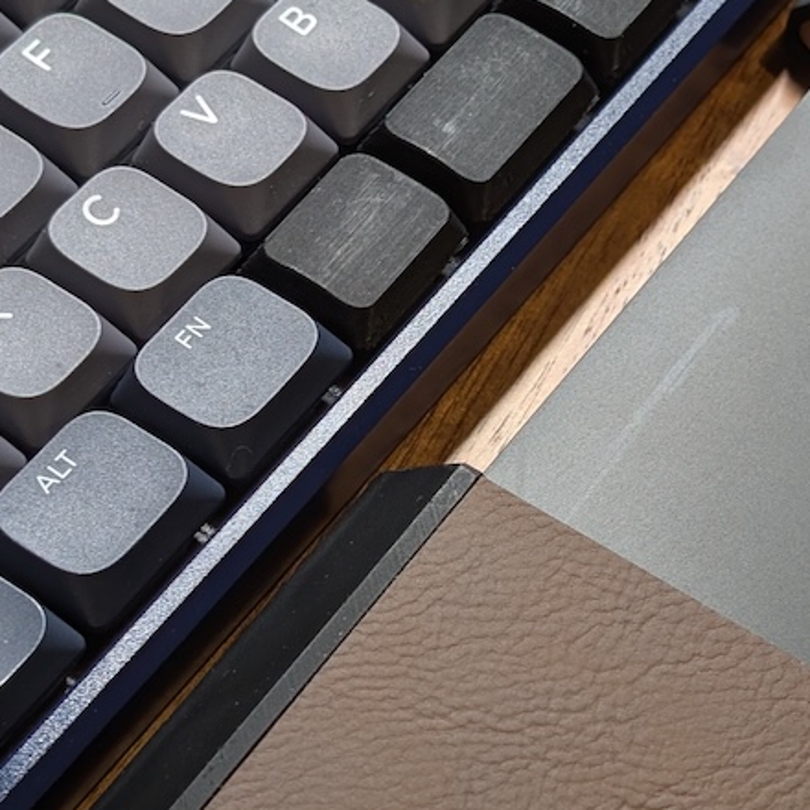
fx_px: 2674
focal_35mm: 101
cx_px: 545
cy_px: 456
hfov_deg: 17.2
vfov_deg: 17.2
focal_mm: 6.9
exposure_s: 1/57
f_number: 1.68
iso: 43
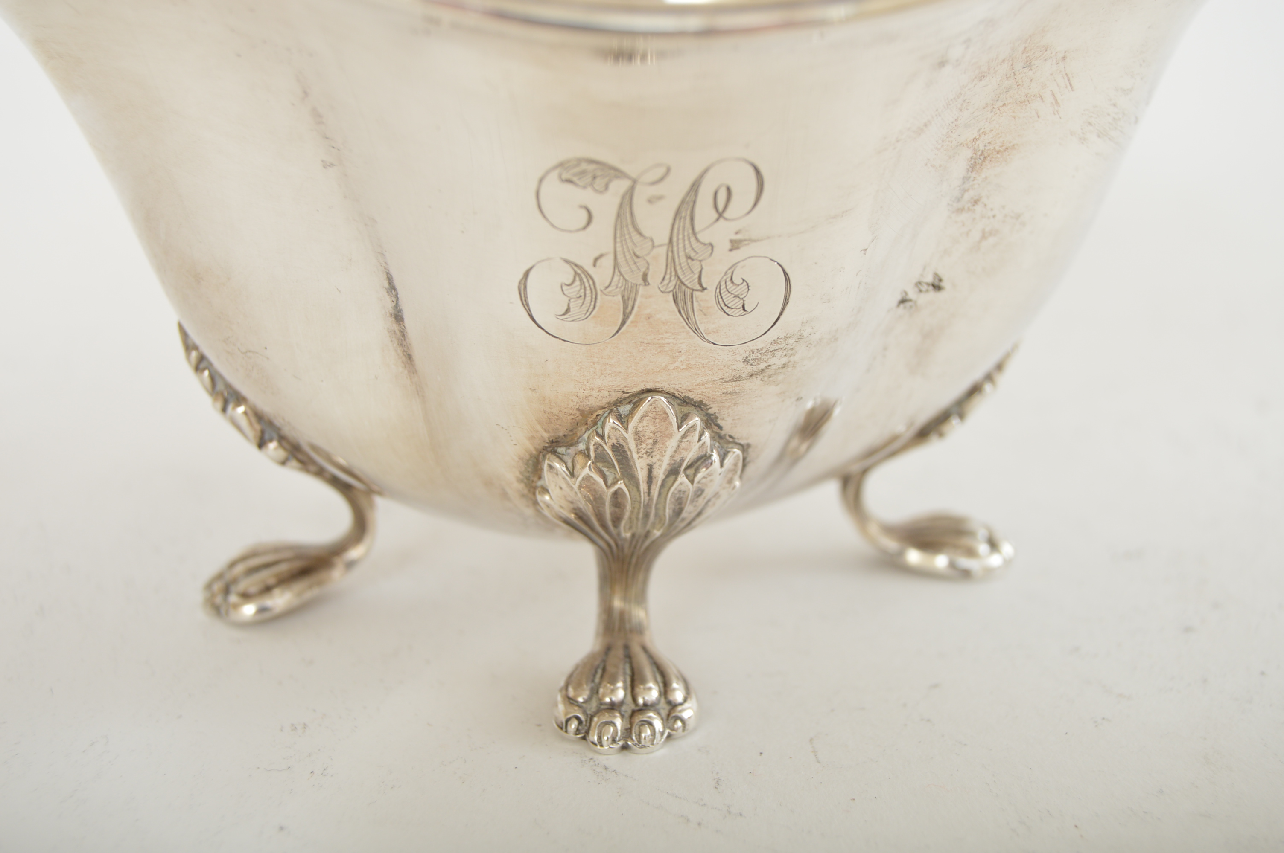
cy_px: 426
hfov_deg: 35.1
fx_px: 2031
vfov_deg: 23.7
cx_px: 642
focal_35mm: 57
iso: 200
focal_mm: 38
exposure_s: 1/200
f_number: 5
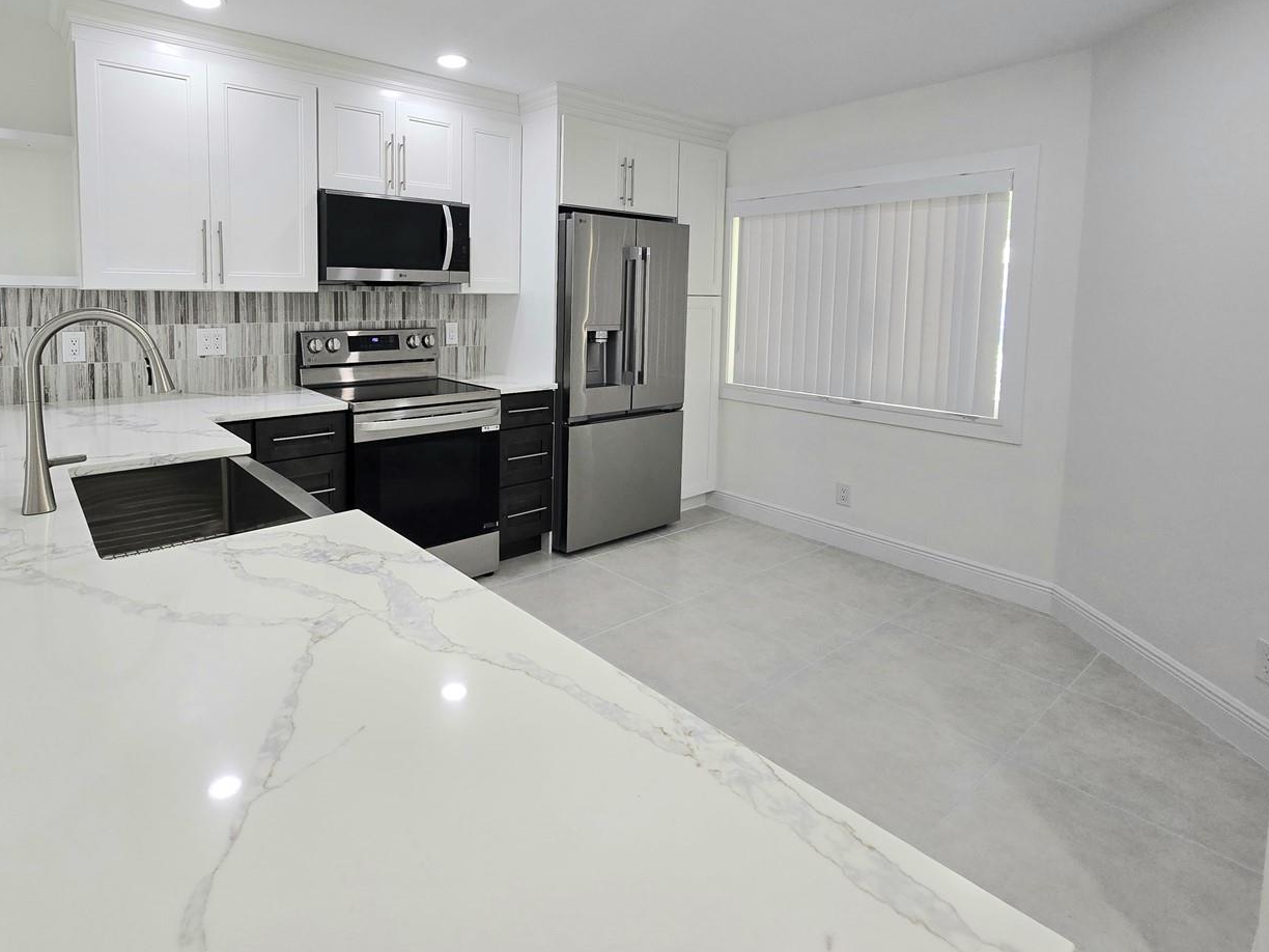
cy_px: 354
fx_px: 623
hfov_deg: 89.9
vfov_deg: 73.4
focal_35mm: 17
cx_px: 509
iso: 160
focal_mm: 2.2
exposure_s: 1/60.2
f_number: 2.2
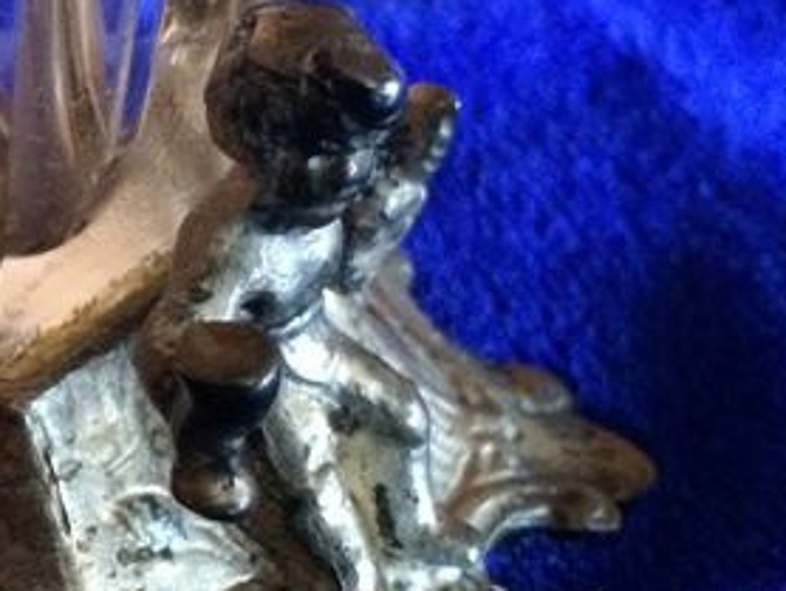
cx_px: -184
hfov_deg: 19.0
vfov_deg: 15.2
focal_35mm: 97
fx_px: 2204
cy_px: 182
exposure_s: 1/15
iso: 500
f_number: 2.2
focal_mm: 4.12
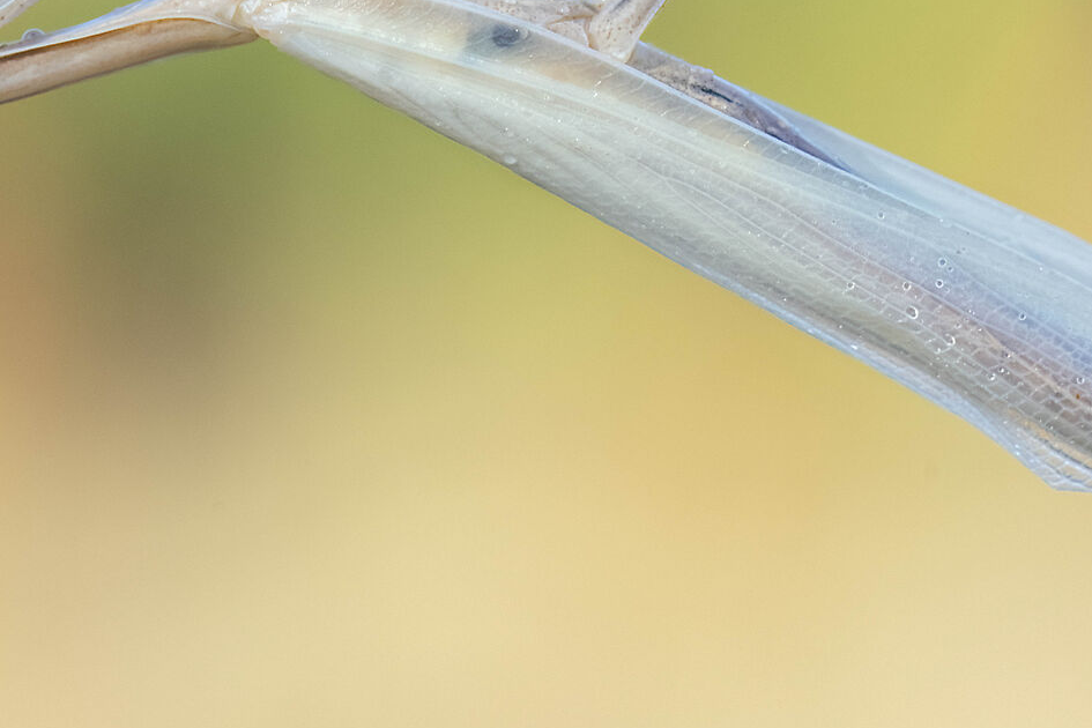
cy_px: -188
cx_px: 425
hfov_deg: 4.5
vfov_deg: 3.0
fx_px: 13861
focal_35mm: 457
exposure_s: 1/125
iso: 1000
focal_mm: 180
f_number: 16
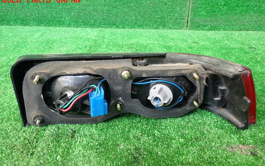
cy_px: 94
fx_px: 231
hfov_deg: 59.6
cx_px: 133
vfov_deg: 39.4
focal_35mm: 32
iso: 200
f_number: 2.3
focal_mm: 5.4
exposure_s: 1/50
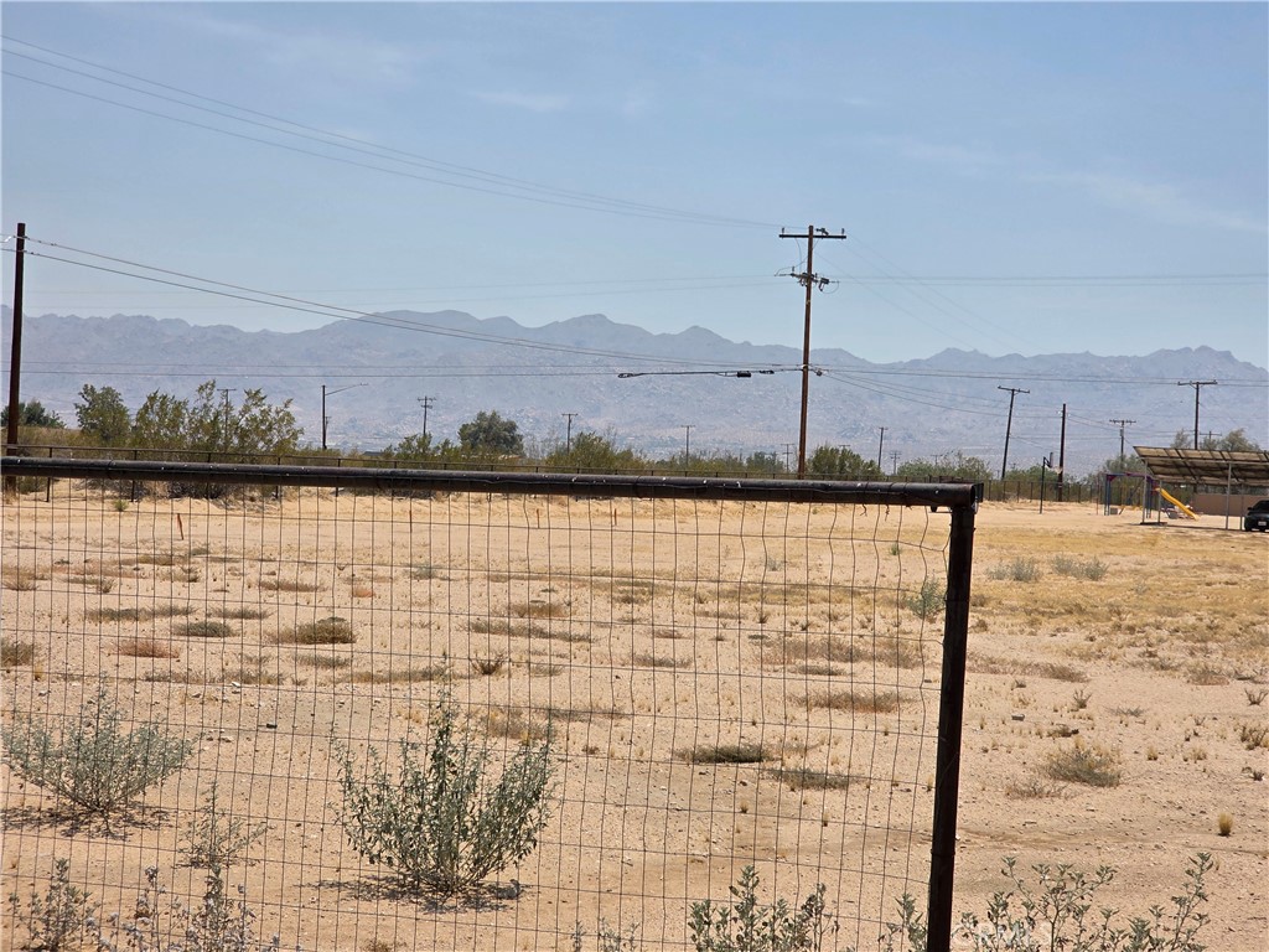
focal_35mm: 69
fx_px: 2529
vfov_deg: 21.3
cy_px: 476
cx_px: 634
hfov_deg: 28.2
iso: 50
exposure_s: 1/4643
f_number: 2.4
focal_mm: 7.9
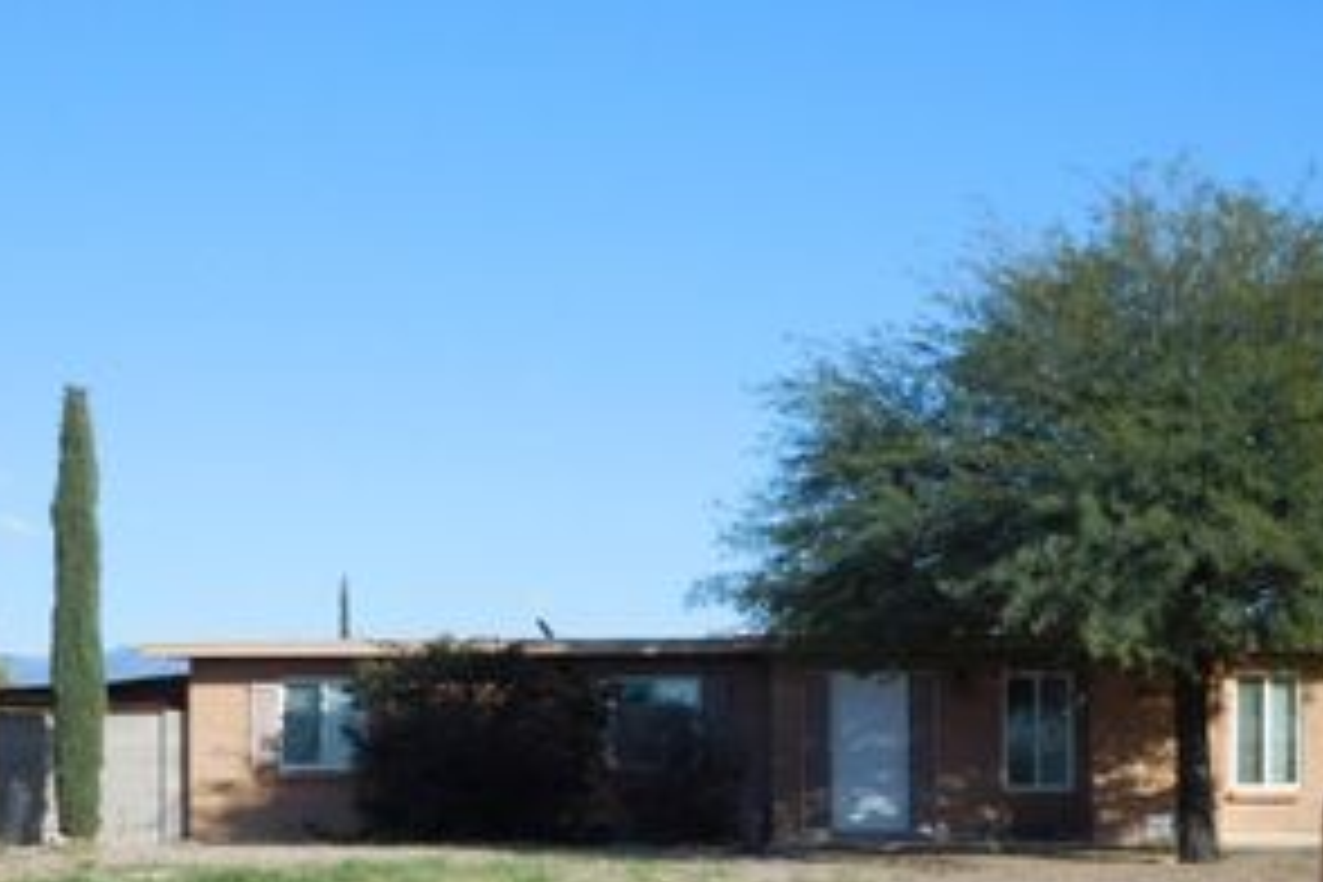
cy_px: 839
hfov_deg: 28.9
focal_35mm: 69
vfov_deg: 19.3
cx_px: 958
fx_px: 2536
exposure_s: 1/800
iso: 125
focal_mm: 7
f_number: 3.9
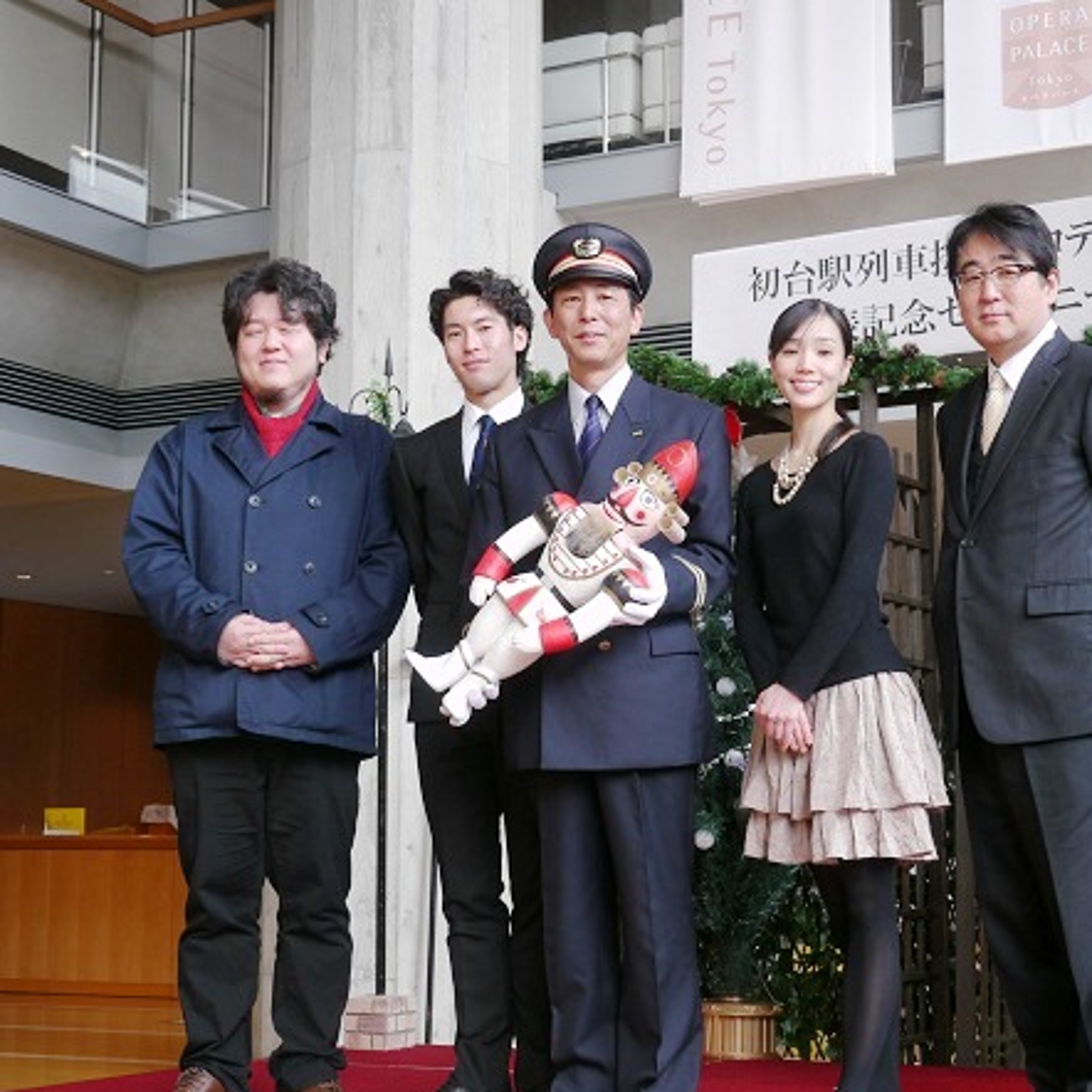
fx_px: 2141
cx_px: 702
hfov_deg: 28.5
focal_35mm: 60
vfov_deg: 28.6
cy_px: 553
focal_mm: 25
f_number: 4.7
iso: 125
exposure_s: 1/30
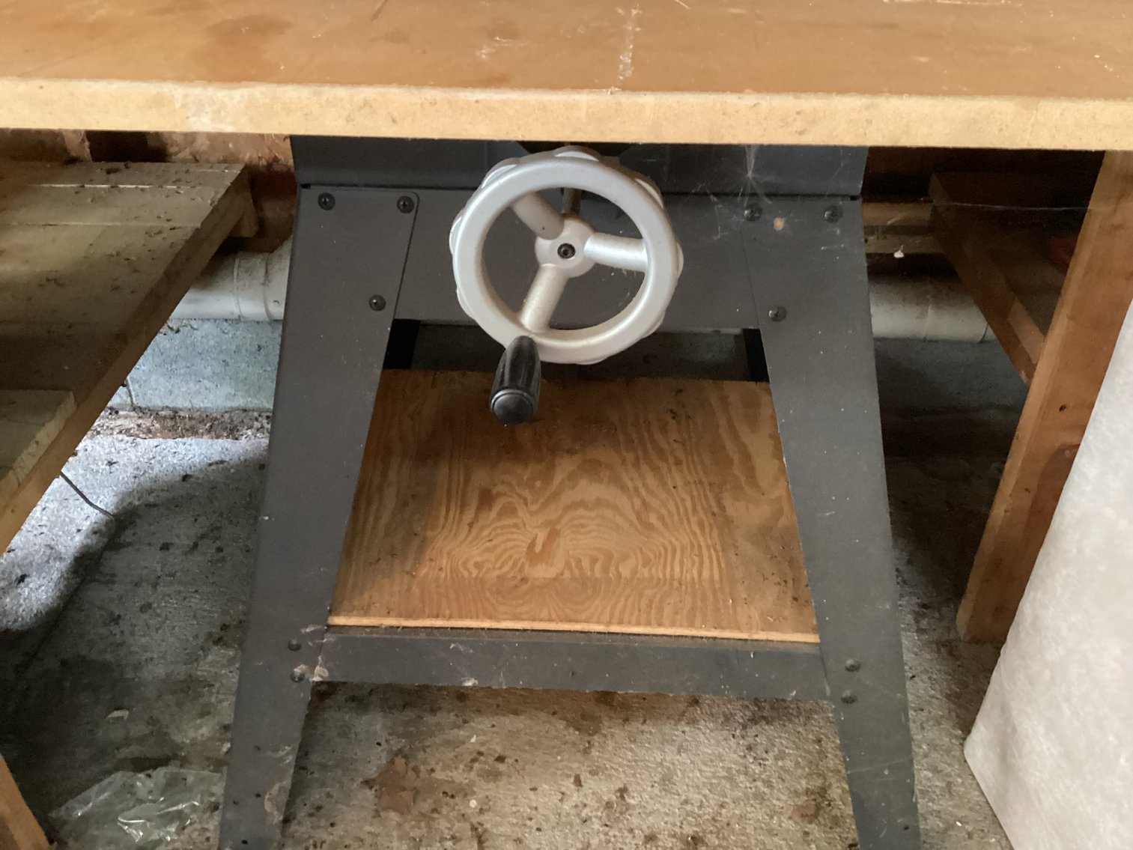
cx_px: 566
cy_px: 425
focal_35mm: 31
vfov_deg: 45.4
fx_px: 1015
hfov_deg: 58.3
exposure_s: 1/20
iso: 640
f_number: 2.4
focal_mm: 3.3
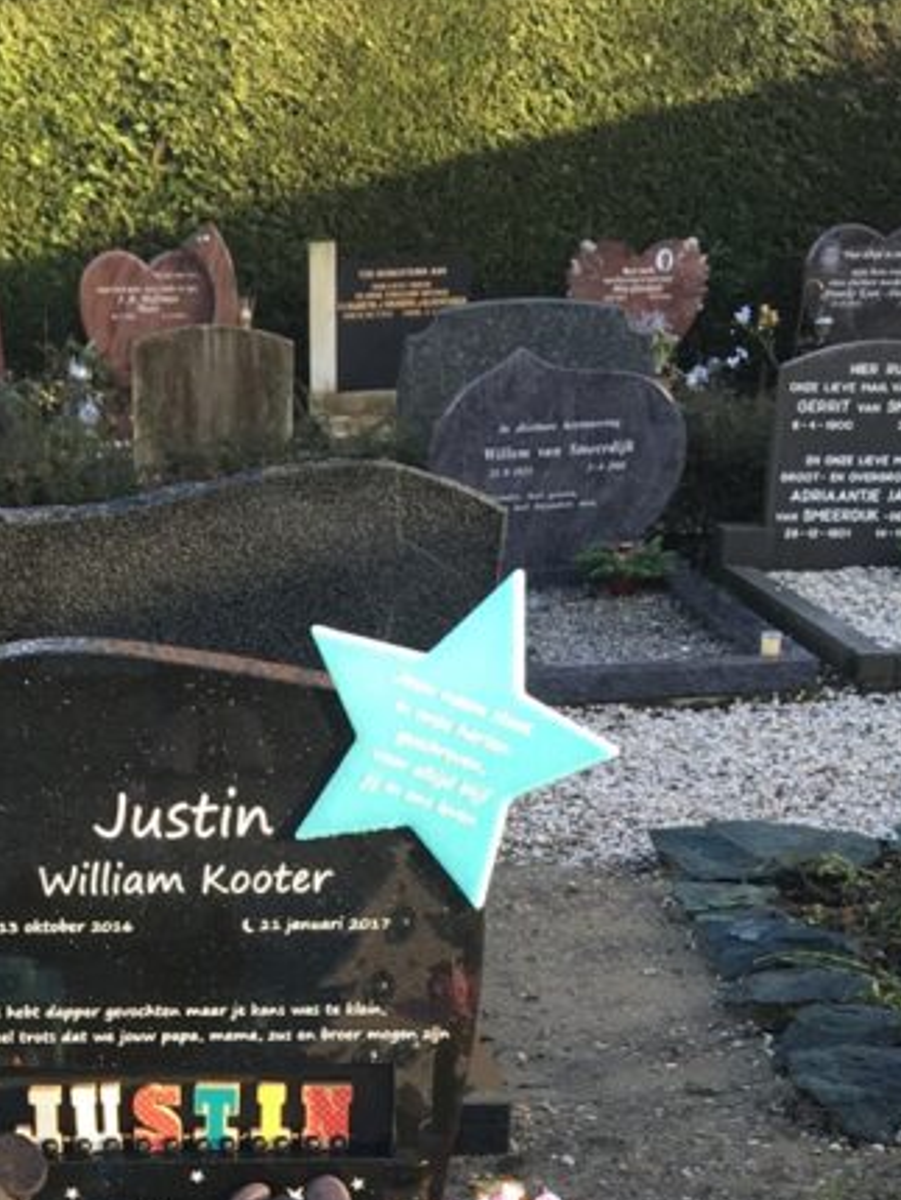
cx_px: 173
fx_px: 2392
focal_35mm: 69
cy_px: 1398
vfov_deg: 25.6
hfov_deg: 21.1
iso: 25
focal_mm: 4.15
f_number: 2.2
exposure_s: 1/100
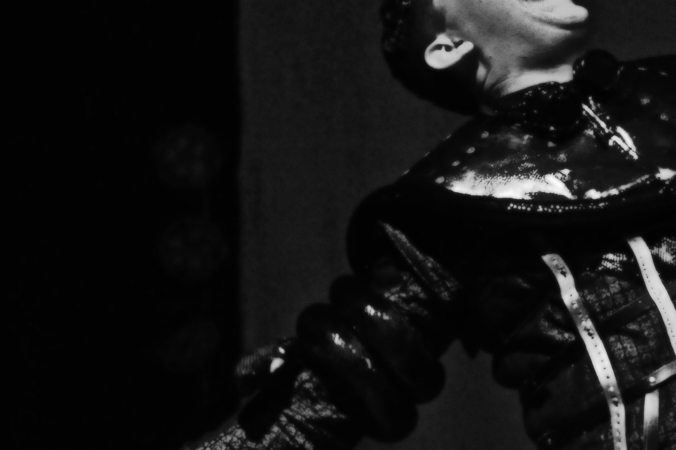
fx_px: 3603
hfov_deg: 10.6
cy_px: 111
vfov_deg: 7.1
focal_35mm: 192
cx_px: 668
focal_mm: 80
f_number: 5
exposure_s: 1/40
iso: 4000
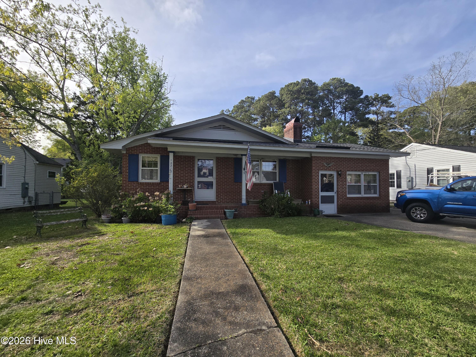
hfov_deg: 106.2
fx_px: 179
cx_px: 238
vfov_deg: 89.9
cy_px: 178
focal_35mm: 13
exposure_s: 1/2082
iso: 50
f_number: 2.2
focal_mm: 2.2
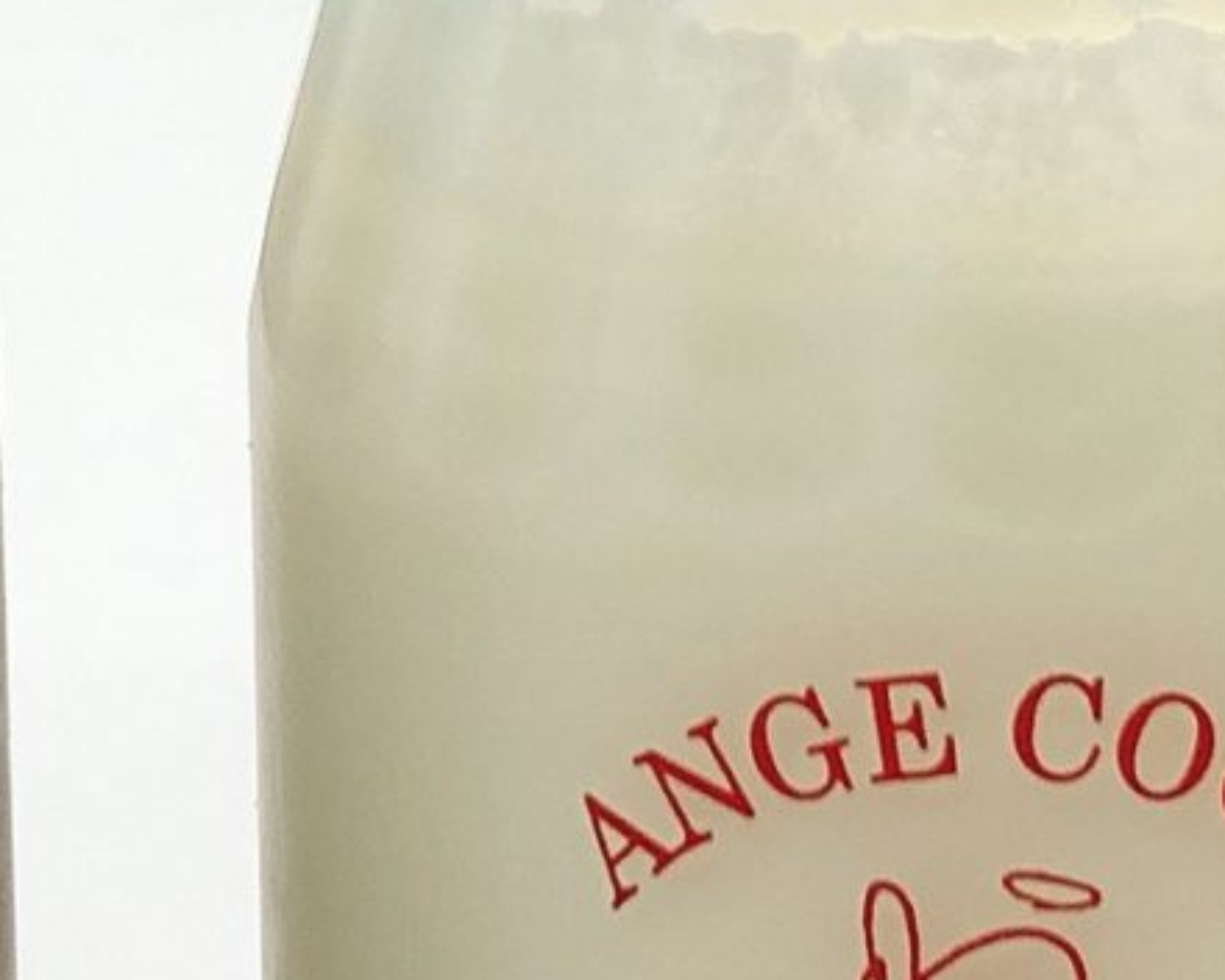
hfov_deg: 12.1
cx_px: 621
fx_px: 5765
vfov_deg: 9.6
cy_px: -75
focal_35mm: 159
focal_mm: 3.99
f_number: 1.8
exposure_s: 1/40
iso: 25
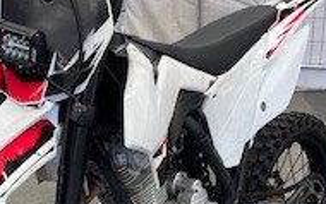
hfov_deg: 22.3
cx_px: 151
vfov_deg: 13.7
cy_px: 247
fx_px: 827
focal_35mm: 93
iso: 80
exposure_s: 1/100
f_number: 1.6
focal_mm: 5.1
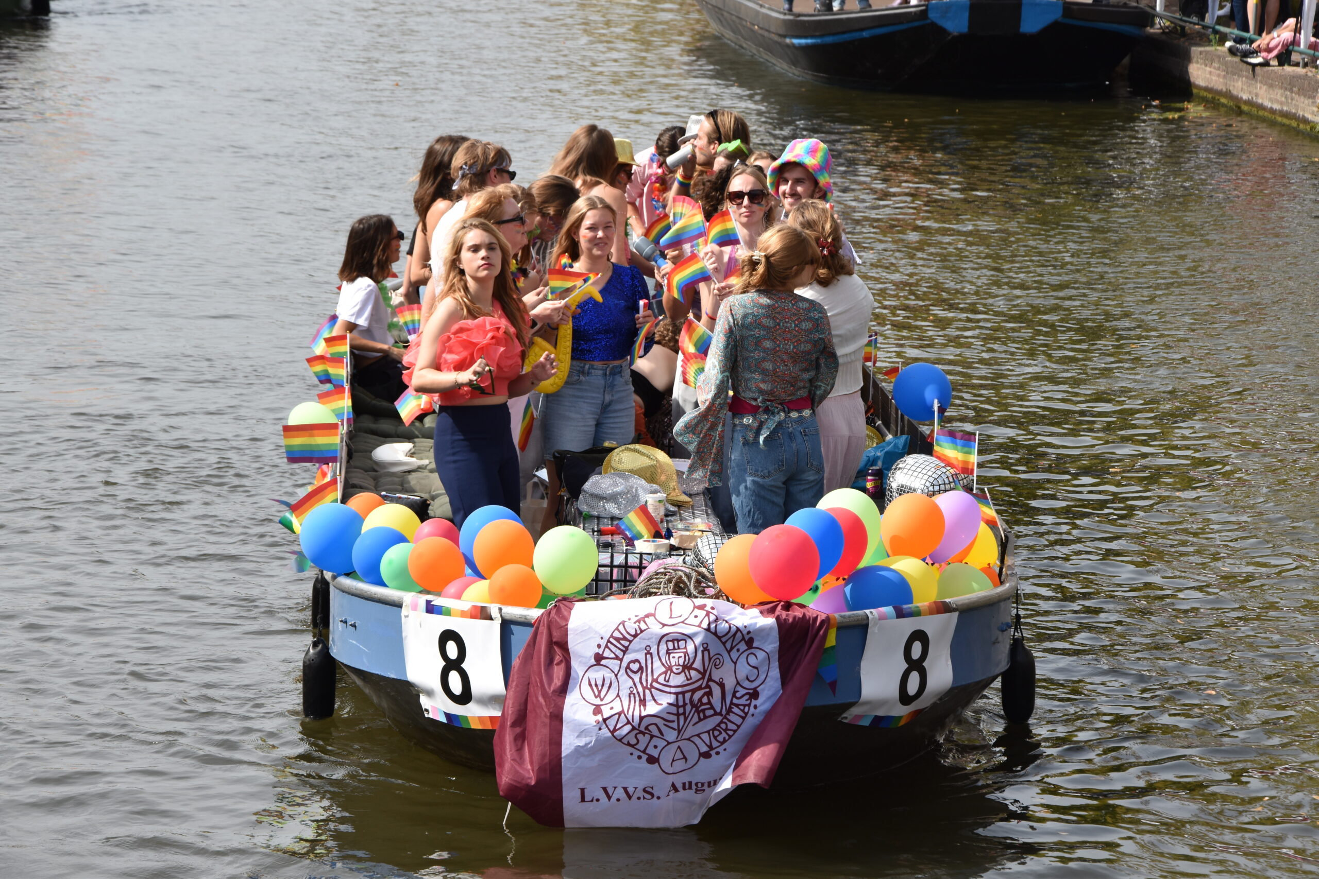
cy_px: 440
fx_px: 4671
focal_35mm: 128
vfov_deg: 10.8
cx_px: 660
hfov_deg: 16.1
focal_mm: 85
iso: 200
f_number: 9
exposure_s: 1/320
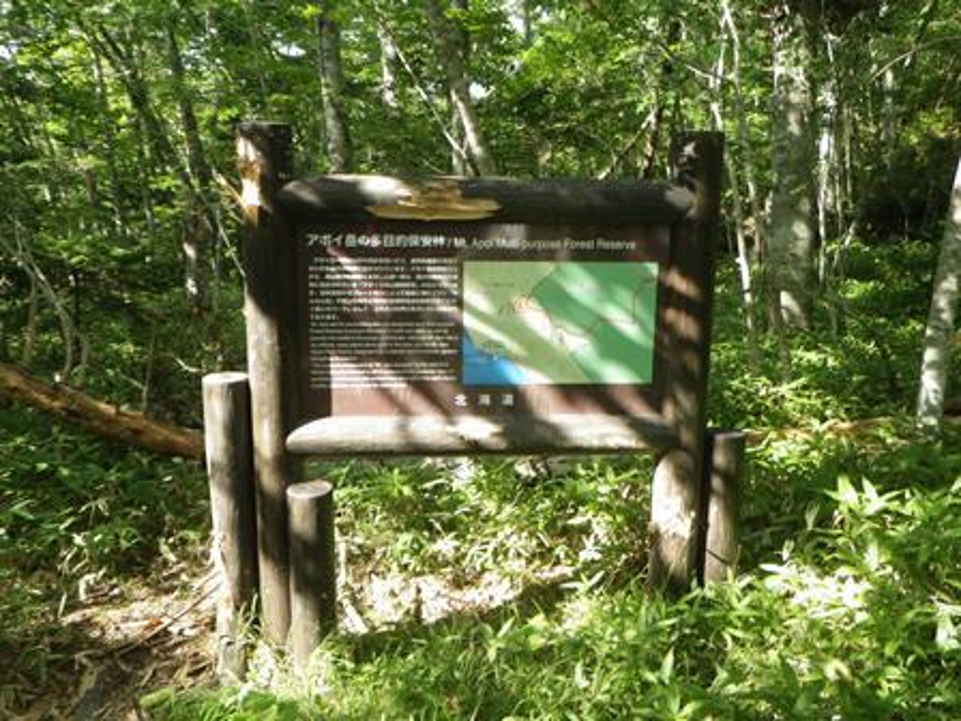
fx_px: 777
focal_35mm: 28
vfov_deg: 49.7
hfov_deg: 63.4
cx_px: 480
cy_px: 360
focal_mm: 5
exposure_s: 1/60
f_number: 3.5
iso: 80
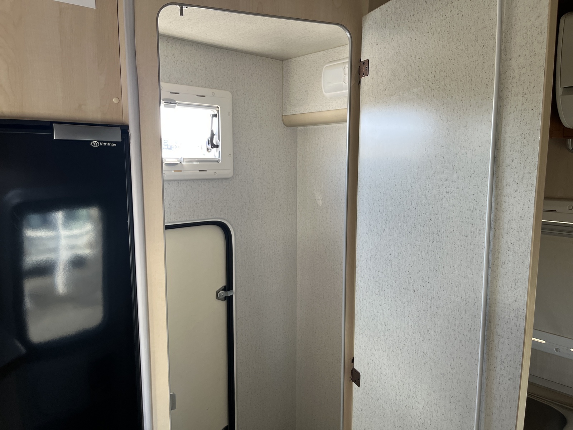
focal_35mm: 26
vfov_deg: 53.1
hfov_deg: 67.3
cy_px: 215
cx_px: 286
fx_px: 430
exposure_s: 1/121
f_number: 1.6
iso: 125
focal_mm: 5.1
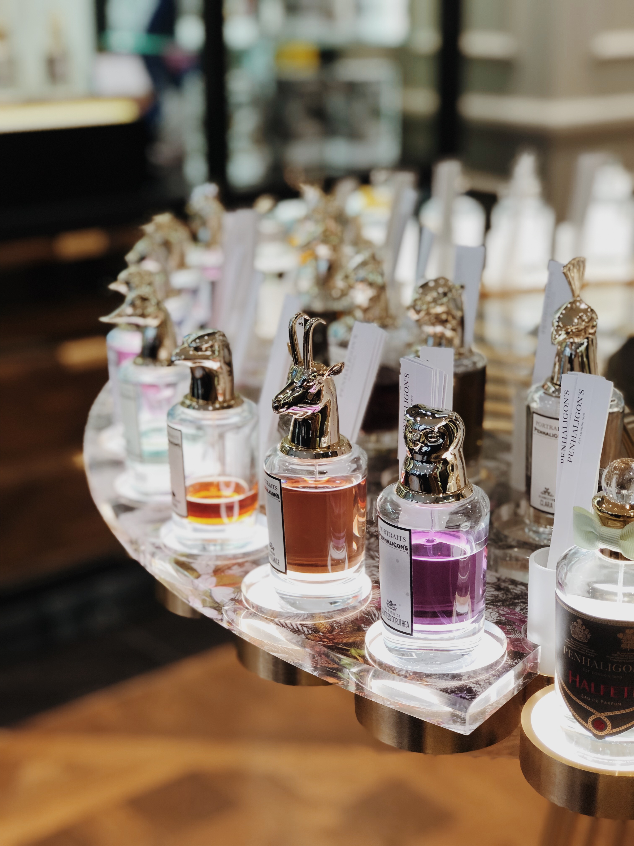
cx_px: 317
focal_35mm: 57
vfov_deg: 33.8
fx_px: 1392
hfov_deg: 25.7
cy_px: 423
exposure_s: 1/33
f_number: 2.8
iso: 40
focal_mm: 6.6
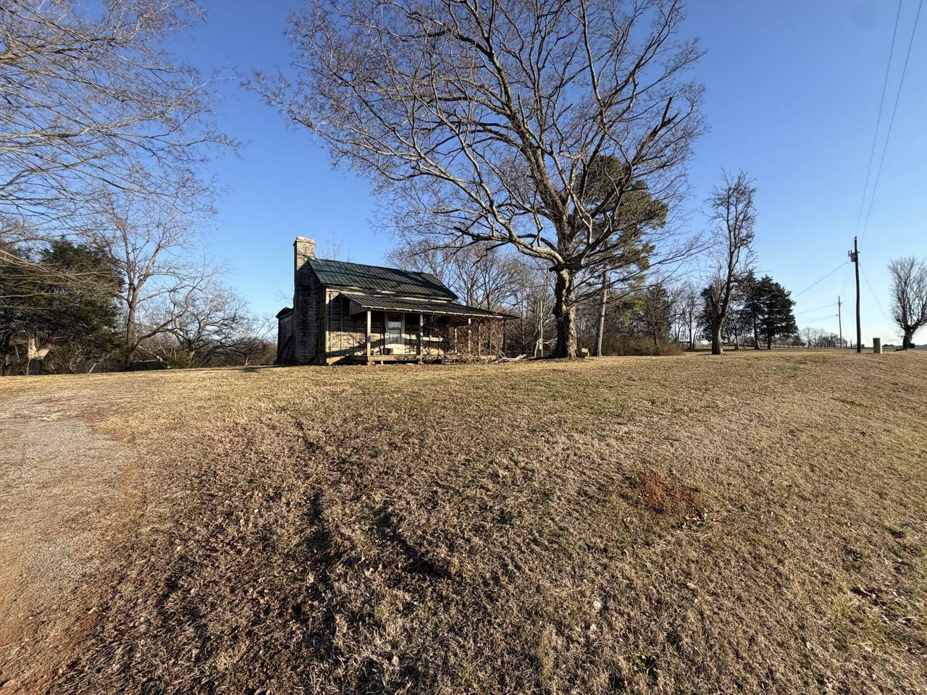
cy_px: 348
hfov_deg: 102.1
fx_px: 375
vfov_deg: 85.7
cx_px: 464
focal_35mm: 14
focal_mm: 2.22
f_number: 2.2
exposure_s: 1/770
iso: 40
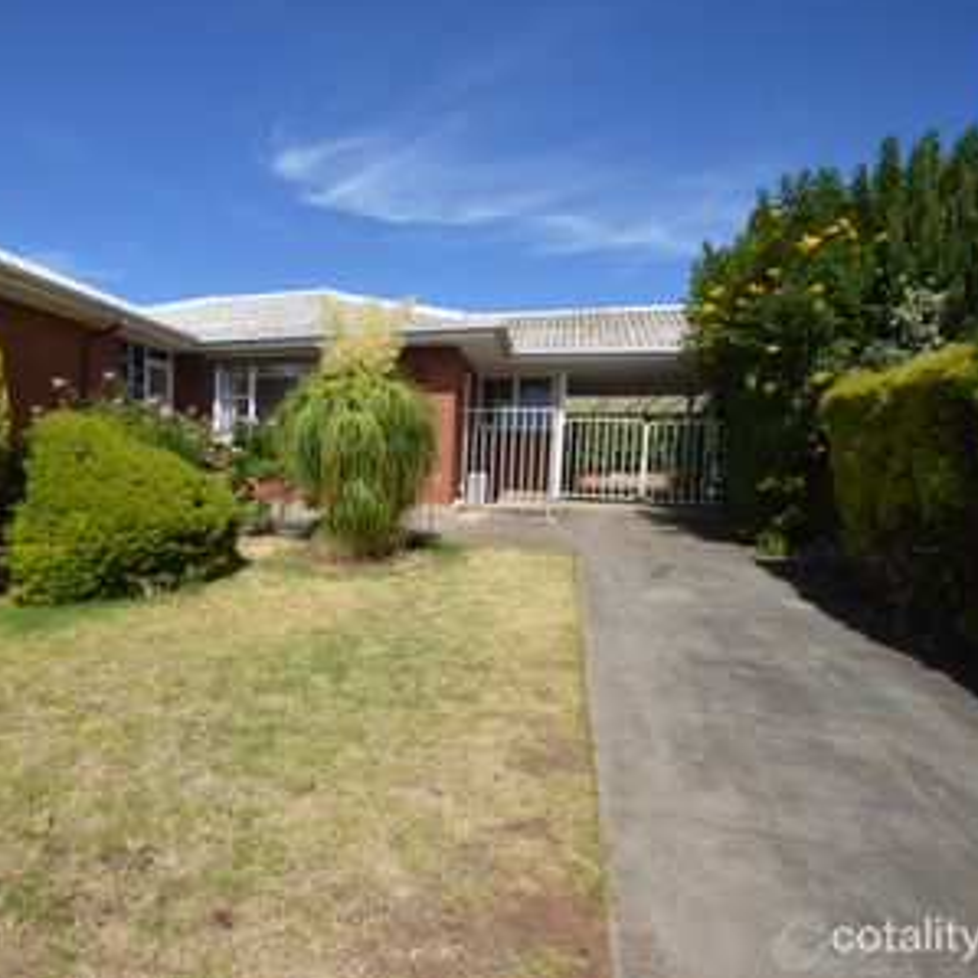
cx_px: 268
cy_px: 492
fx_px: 639
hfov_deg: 70.8
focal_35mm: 20
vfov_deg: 74.8
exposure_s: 1/400
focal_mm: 10
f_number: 16
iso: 400
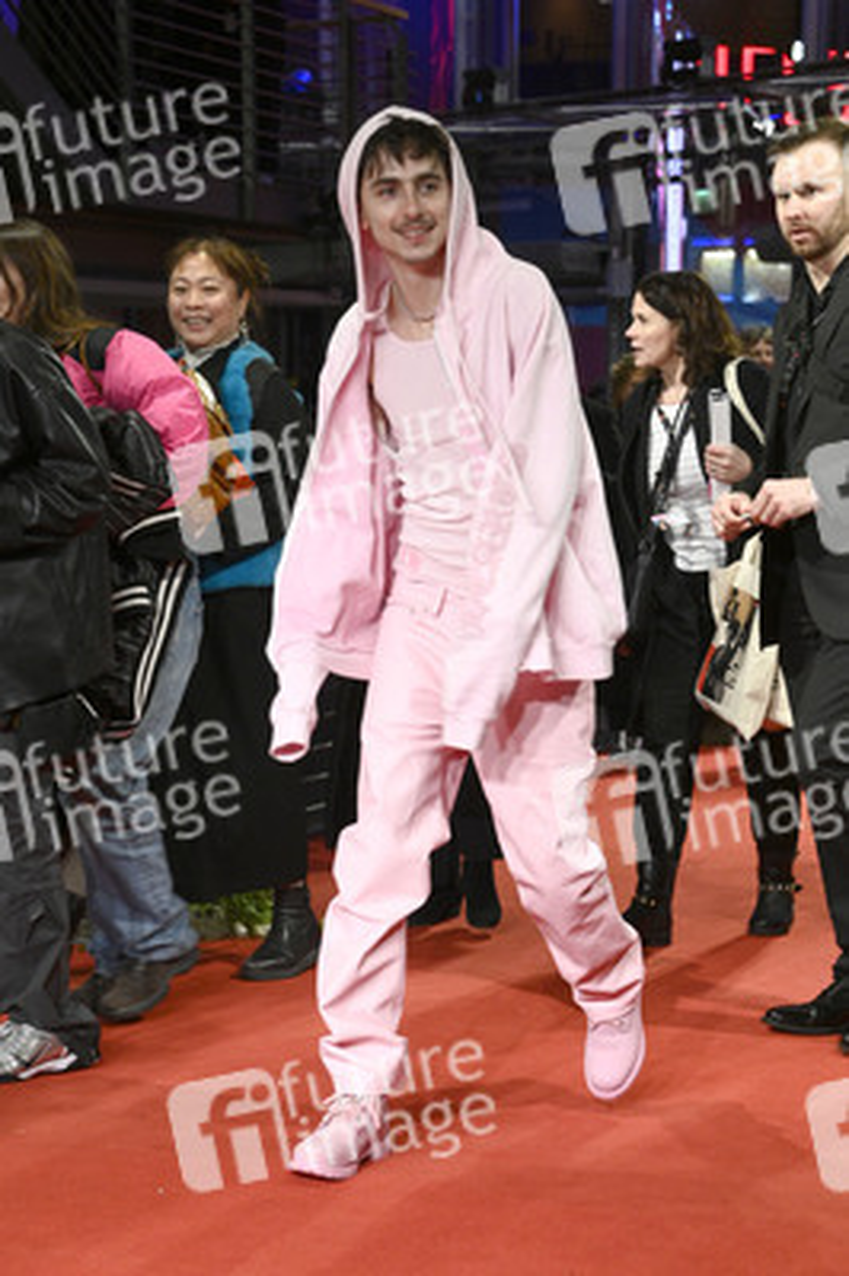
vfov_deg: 28.1
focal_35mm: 72
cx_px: 424
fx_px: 2551
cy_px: 638
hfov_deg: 18.9
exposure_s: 1/200
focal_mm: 72
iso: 5000
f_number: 6.3
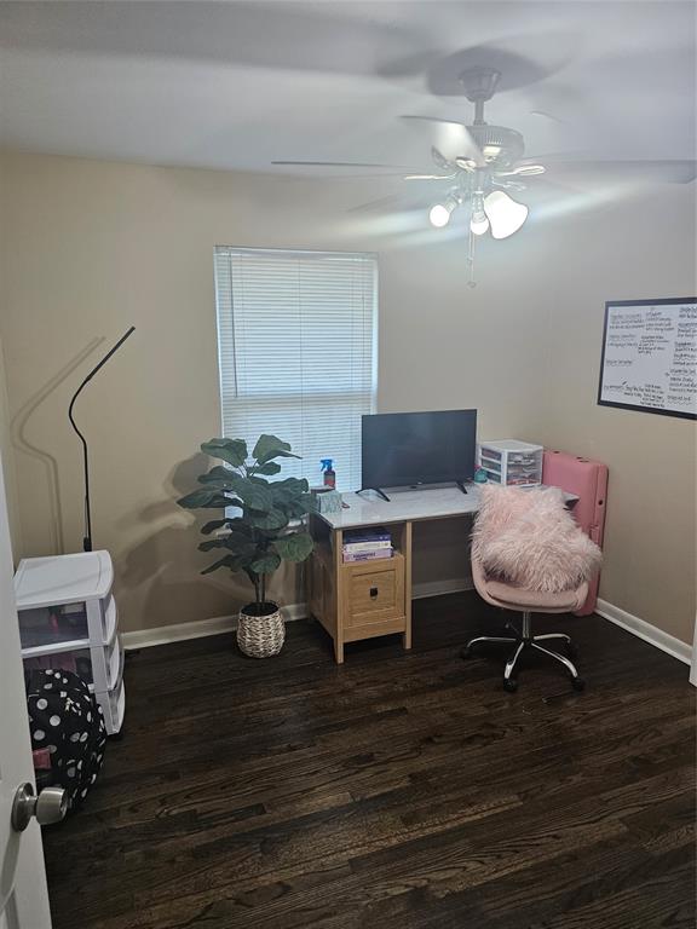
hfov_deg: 58.9
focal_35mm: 23
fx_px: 617
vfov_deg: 73.9
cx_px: 348
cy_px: 464
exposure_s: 1/120
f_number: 1.7
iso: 250
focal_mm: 6.3
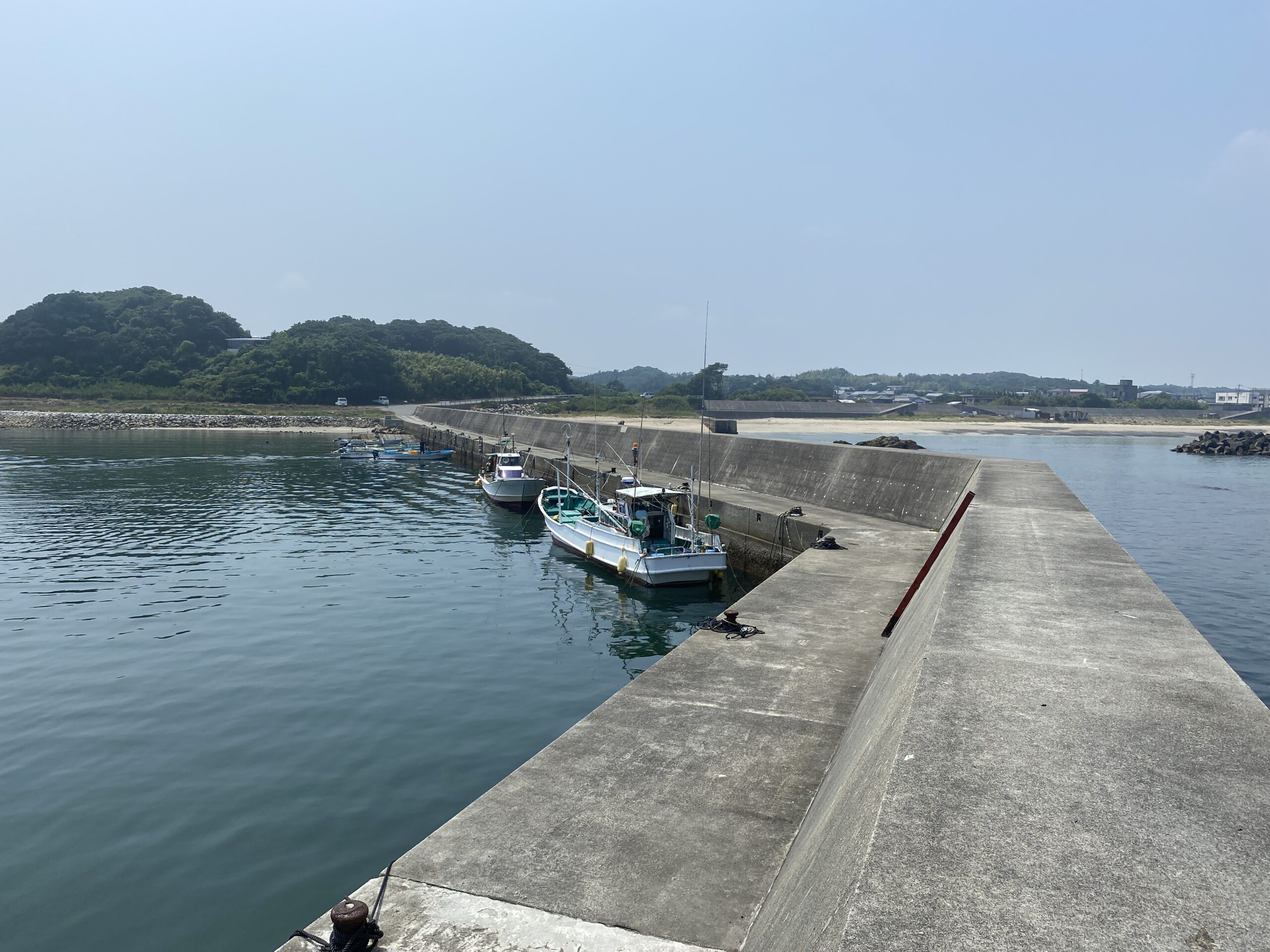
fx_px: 954
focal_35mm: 26
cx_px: 635
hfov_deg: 67.3
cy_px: 476
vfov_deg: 53.1
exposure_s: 1/5747
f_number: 1.8
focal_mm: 4.25
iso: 32
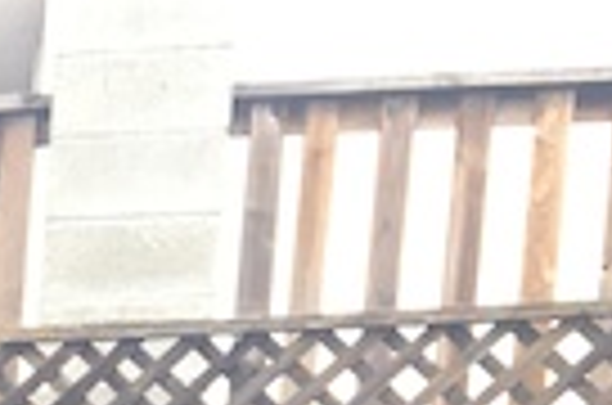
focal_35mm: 178
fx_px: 3019
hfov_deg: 9.7
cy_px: 1238
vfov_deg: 6.9
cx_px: -1035
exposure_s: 1/120
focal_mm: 4.15
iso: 32
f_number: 2.2
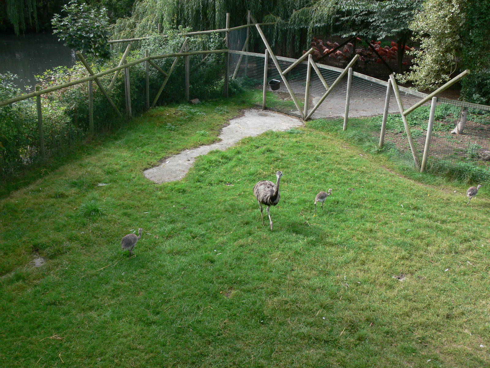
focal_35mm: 35
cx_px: 245
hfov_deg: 52.6
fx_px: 495
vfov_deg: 40.7
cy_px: 184
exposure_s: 1/100
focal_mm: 7.4
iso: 80
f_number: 5
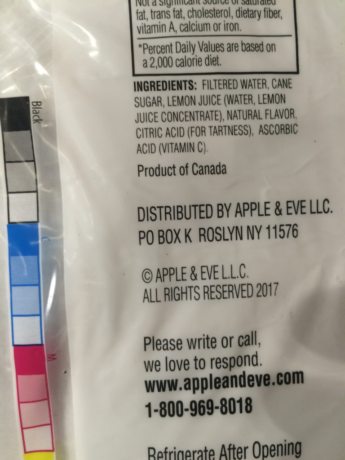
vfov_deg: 61.7
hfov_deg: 48.2
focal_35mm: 29
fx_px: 385
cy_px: 230
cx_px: 172
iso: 64
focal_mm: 4.15
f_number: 2.2
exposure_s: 1/30
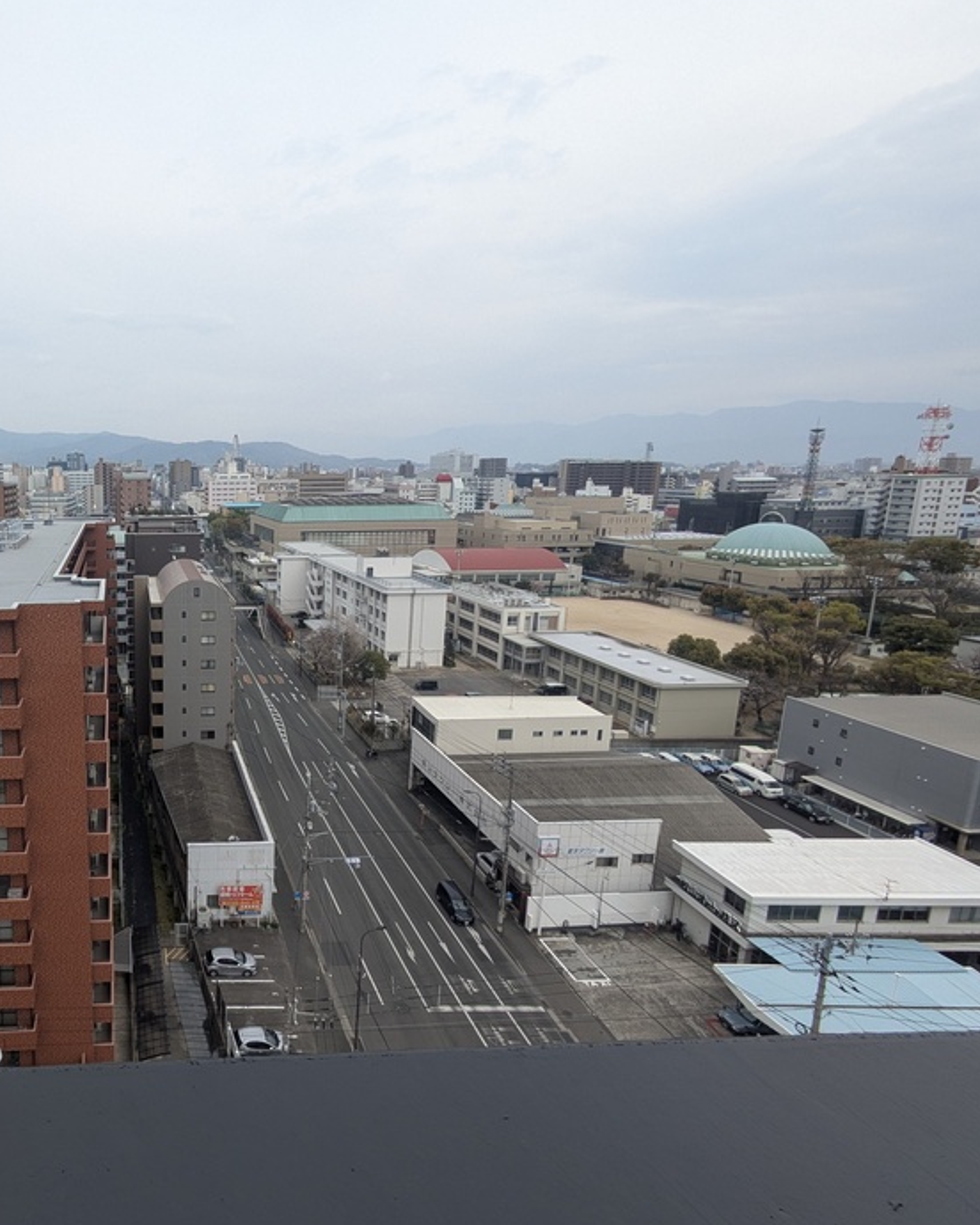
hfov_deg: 62.1
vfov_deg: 83.3
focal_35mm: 19
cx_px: 138
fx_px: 689
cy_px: 591
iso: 49
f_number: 2.2
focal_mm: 1.83
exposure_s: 1/925
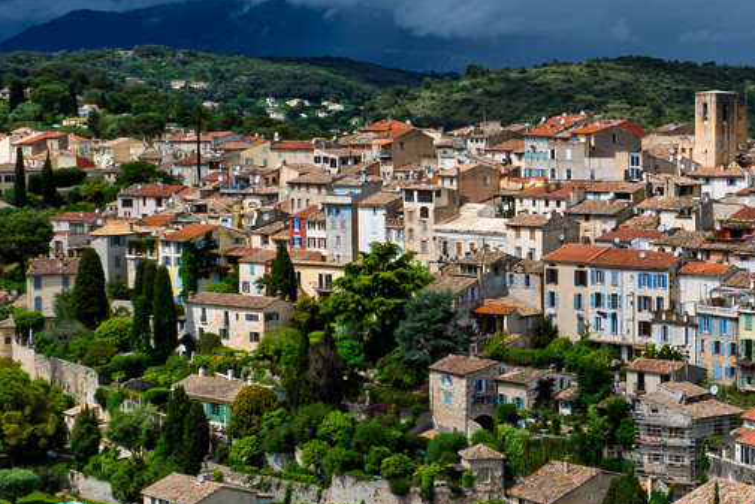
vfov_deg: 17.3
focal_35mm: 79
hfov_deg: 25.1
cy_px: 271
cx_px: 644
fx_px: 1657
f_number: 11
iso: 100
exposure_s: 1/240
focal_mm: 12.3
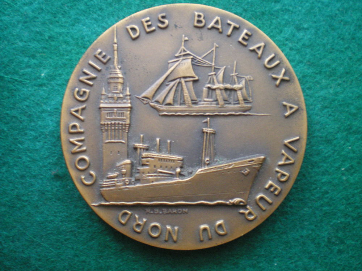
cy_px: 136
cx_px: 181
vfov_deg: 37.7
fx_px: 397
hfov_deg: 49.0
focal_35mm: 38
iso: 400
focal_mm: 6.3
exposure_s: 1/6
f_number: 3.1
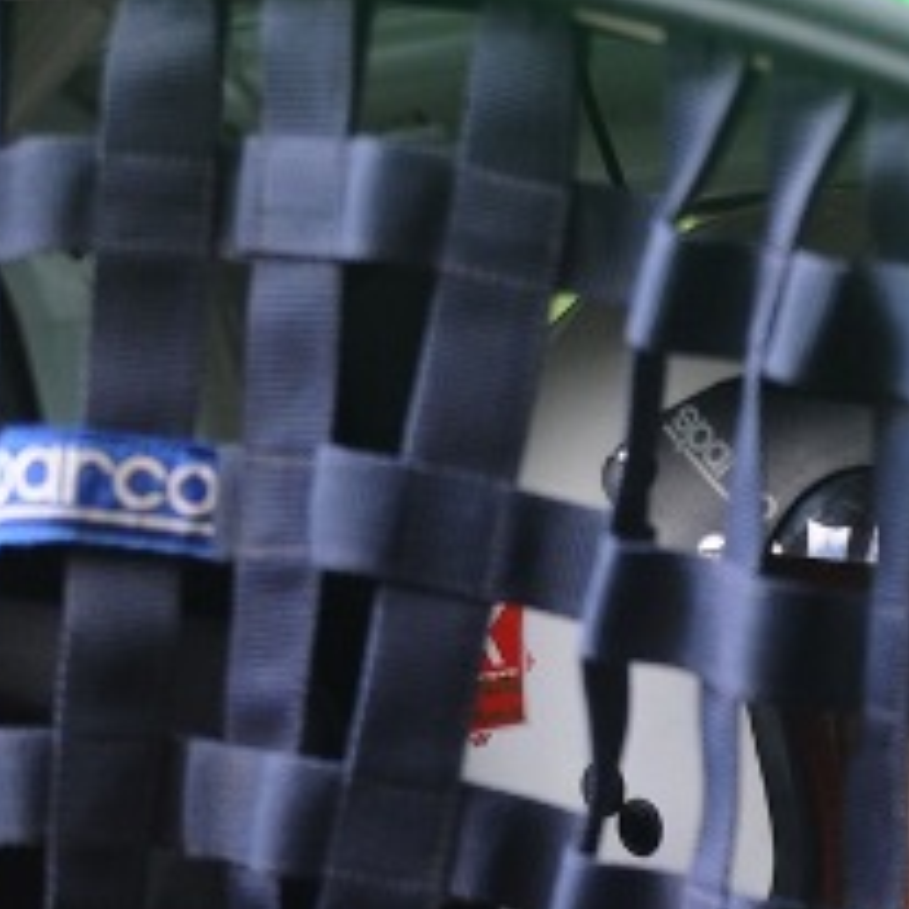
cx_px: 1124
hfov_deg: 7.6
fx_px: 6744
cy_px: 962
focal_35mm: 227
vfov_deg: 7.7
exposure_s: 1/250
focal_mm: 48
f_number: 4
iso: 400
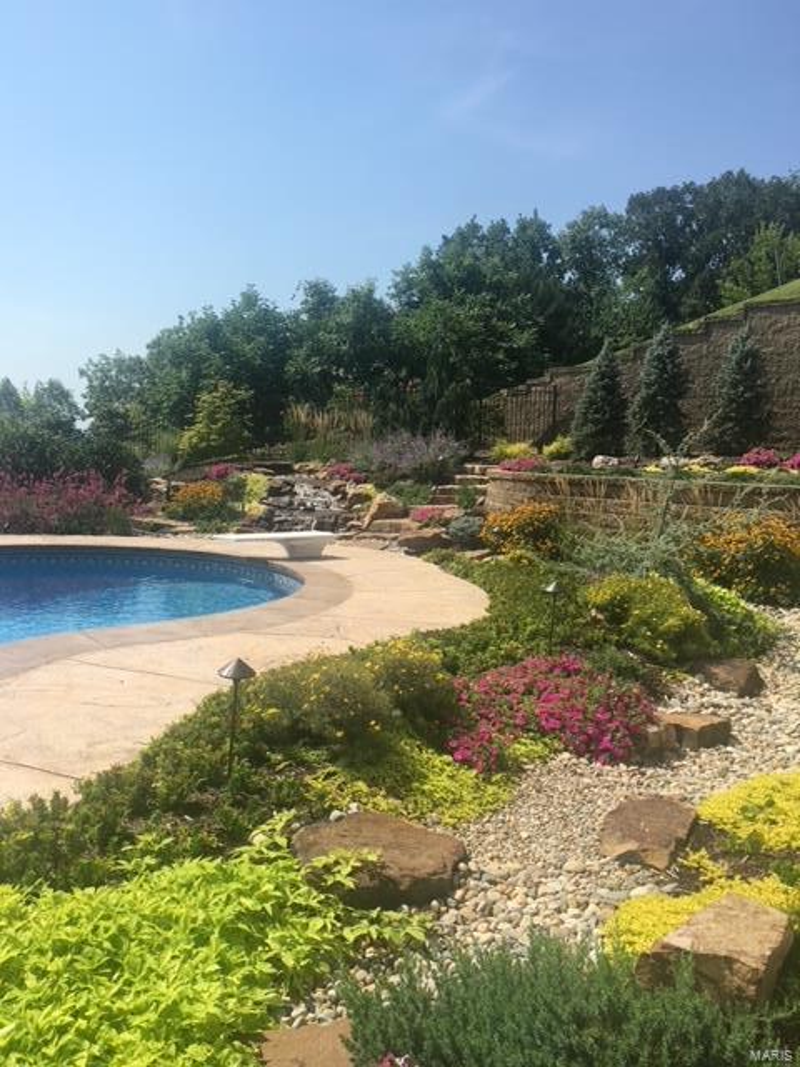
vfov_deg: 61.7
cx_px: 400
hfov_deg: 48.2
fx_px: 894
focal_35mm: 29
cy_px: 534
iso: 25
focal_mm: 4.15
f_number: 2.2
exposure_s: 1/1304
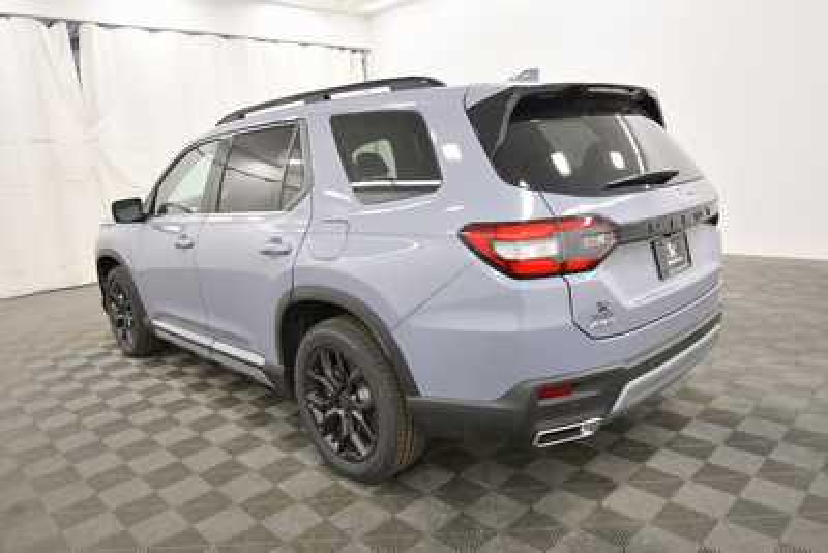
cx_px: 414
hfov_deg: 71.5
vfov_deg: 51.3
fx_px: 575
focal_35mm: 25
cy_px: 276
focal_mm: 17
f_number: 5.3
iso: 1100
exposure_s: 1/125
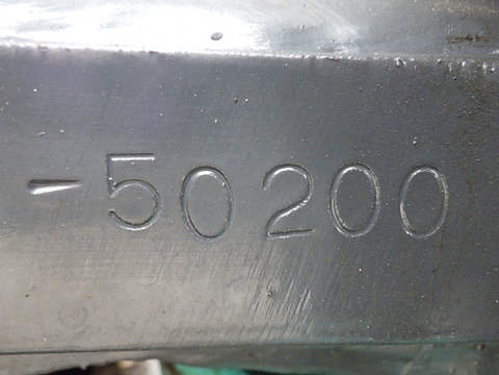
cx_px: 250
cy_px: 188
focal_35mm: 34
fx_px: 490
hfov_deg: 54.0
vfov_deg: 41.8
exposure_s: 1/50
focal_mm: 6.1
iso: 320
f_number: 3.8
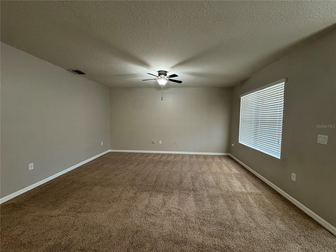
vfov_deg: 85.7
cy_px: 126
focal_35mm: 14
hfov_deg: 102.1
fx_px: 136
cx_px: 168
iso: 250
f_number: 2.2
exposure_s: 1/60
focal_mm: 2.22
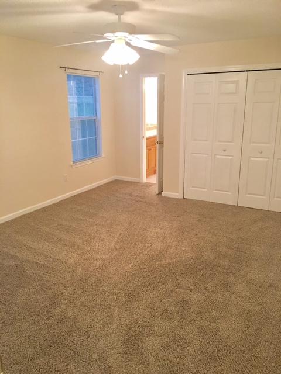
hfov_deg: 48.2
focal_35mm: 29
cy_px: 187
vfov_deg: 61.7
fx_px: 314
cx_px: 140
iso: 100
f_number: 2.2
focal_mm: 4.15
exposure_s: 1/15
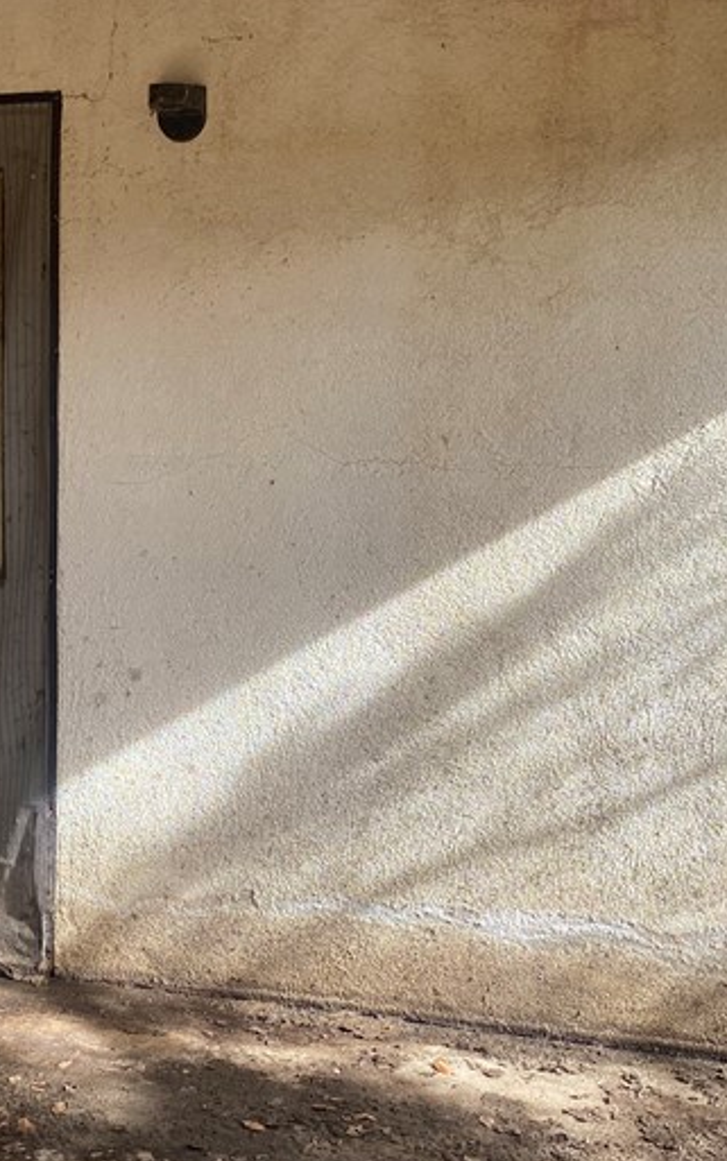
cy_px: 706
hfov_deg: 23.5
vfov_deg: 36.7
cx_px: 238
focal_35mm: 55
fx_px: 1742
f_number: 1.8
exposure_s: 1/179
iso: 32
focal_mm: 4.25
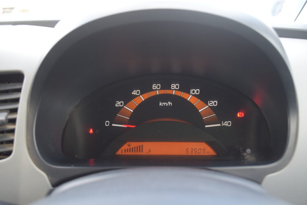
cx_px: 154
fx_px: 256
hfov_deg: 61.9
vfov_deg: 43.6
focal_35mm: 30
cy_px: 102
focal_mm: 20
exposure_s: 1/60
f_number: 3.8
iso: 560
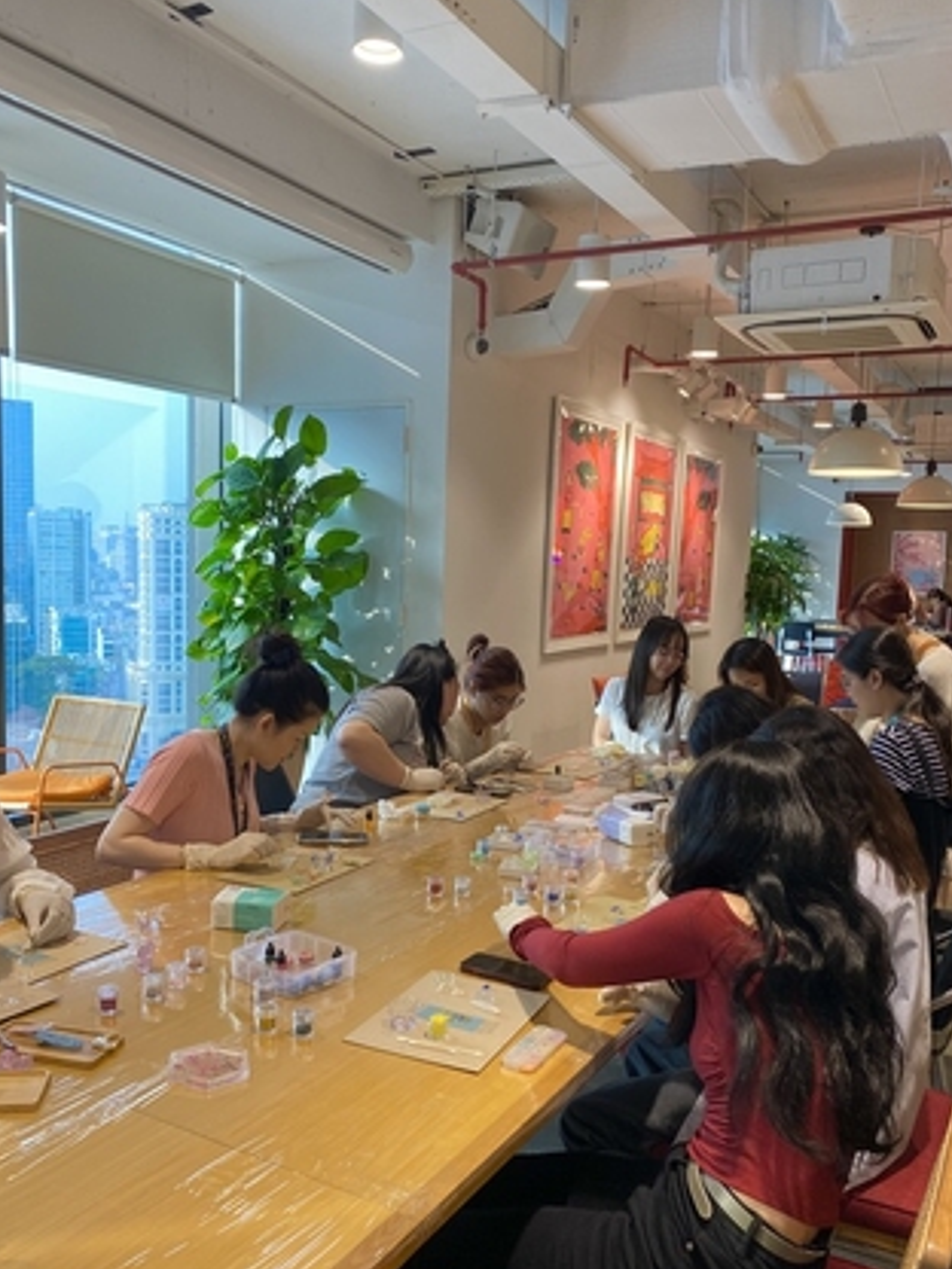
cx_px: 476
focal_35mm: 30
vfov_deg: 59.9
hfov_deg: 46.8
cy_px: 680
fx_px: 1100
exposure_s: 1/100
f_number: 1.8
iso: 125
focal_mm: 4.25
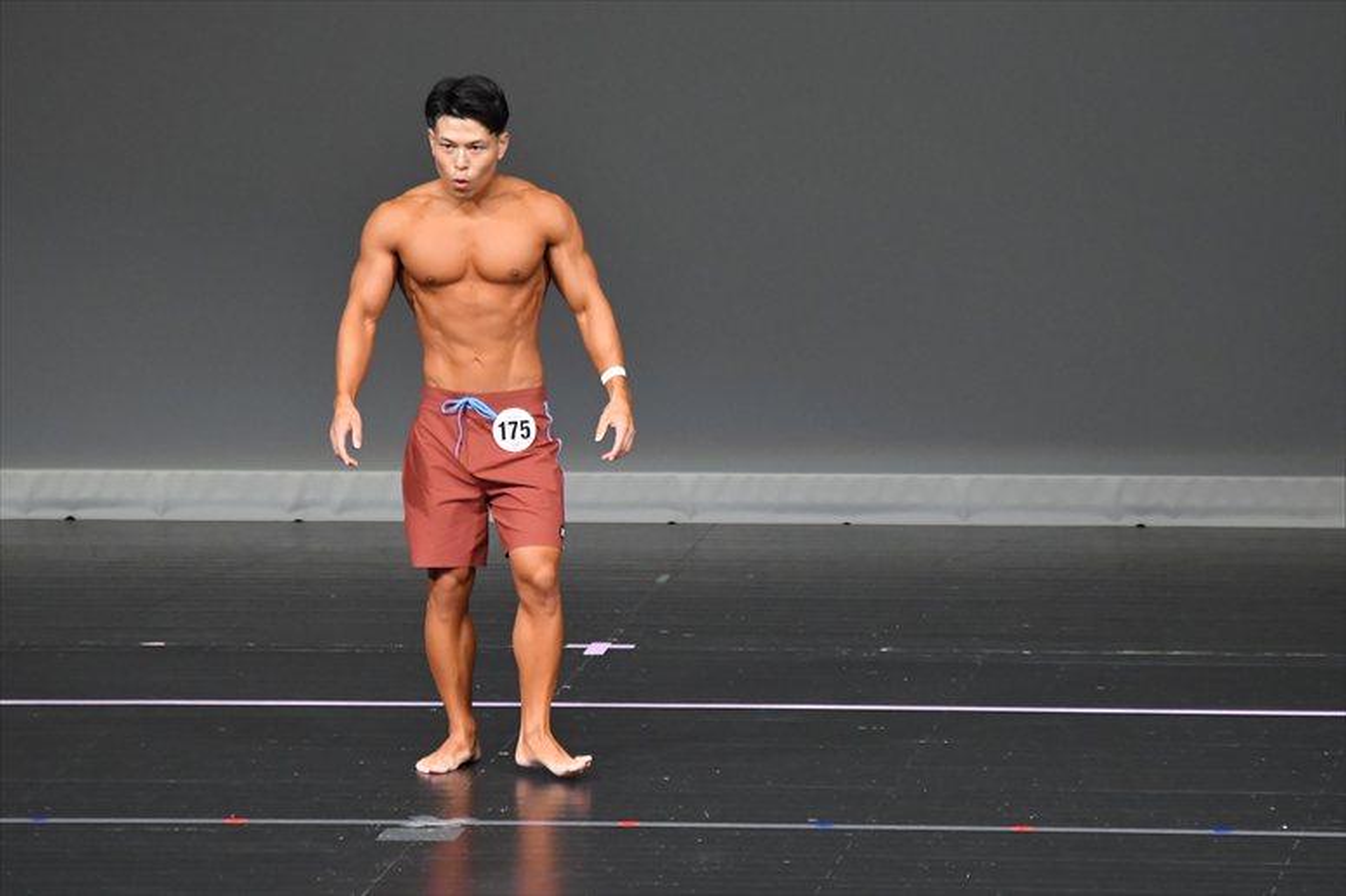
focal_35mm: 345
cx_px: 673
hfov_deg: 6.0
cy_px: 448
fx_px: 12893
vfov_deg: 4.0
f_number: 5.6
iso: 5000
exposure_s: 1/400
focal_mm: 230
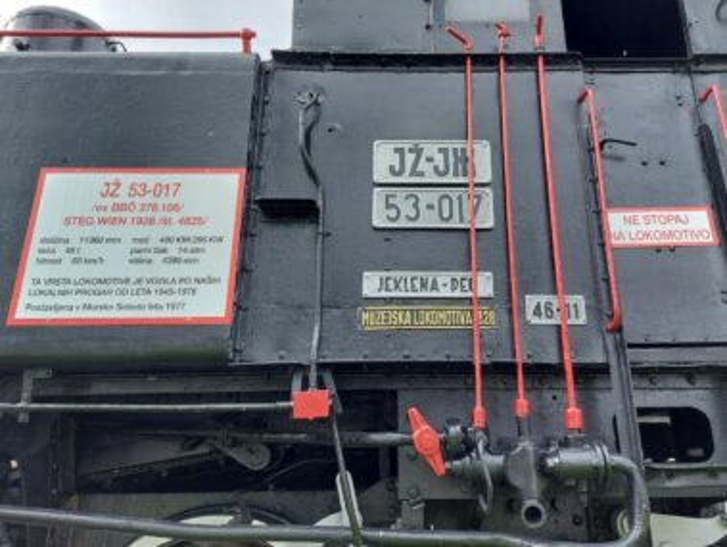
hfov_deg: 71.5
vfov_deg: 56.9
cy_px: 274
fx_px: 505
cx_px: 364
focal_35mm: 24
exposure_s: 1/107
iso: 32
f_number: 1.8
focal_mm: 5.23
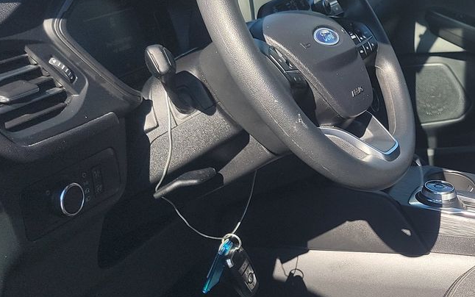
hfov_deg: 29.0
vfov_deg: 20.6
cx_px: 537
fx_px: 816
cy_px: 176
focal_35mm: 63
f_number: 1.8
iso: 50
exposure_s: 1/235
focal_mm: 6.7
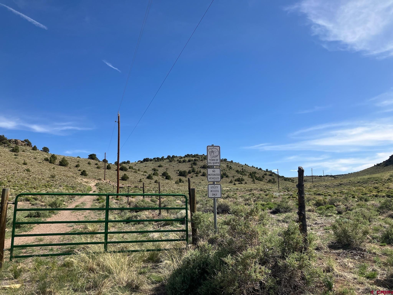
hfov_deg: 63.4
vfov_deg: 49.7
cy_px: 148
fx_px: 318
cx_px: 196
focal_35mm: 28
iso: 32
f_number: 1.8
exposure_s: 1/2558
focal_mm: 3.99
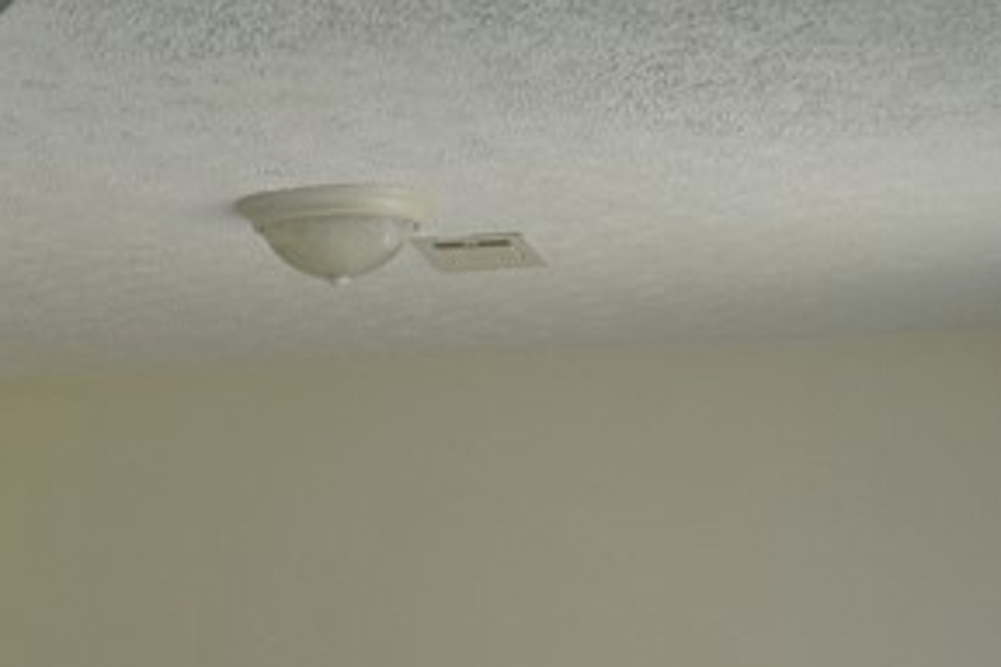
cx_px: -68
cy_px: 1199
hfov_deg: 17.6
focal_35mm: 113
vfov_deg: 11.3
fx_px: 3142
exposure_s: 1/60
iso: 100
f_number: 3.5
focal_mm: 11.4
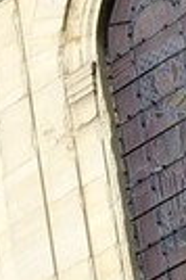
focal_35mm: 455
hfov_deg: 2.9
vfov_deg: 4.5
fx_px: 3535
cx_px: -581
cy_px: 343
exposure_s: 1/200
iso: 200
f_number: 13
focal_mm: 38
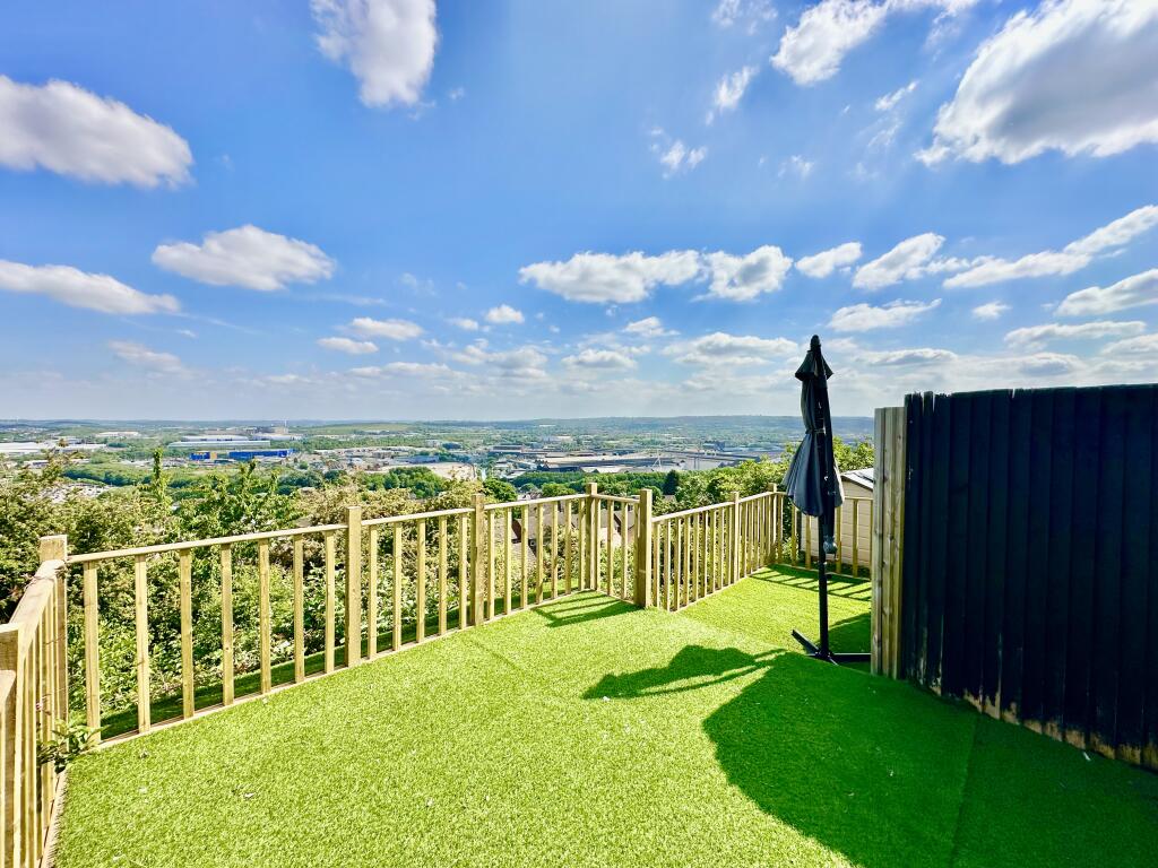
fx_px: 468
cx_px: 579
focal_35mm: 14
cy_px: 434
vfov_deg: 85.7
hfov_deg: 102.1
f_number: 2.2
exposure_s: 1/3861
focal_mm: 2.22
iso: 50
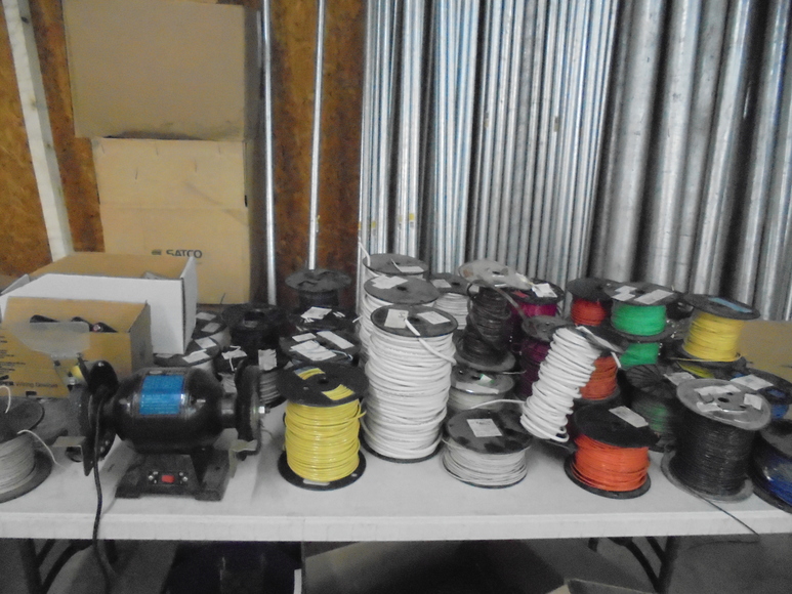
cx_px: 396
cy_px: 297
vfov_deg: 53.1
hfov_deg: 67.3
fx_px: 595
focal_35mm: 26
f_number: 3.5
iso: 1600
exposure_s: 1/40
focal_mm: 4.6
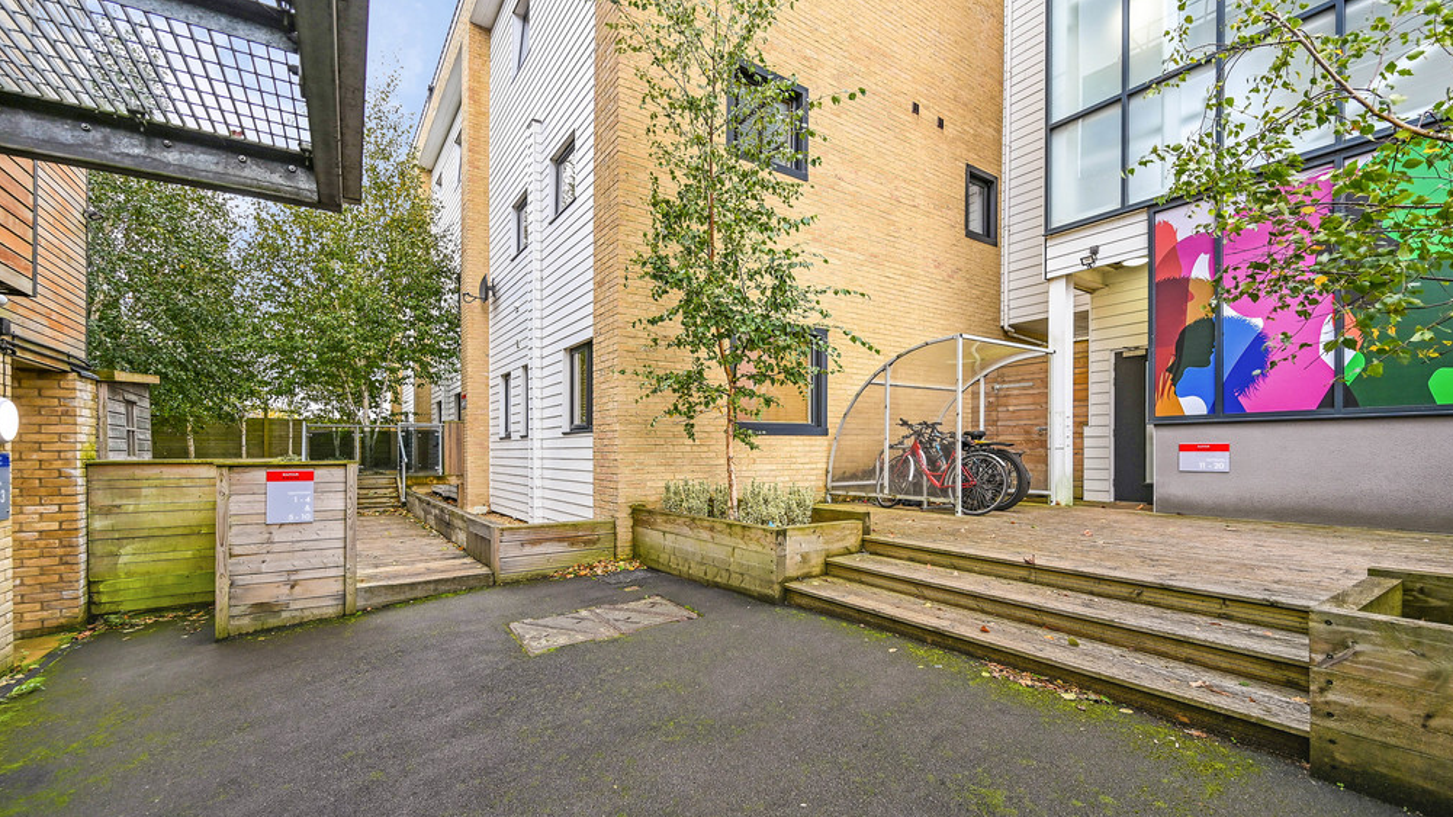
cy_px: 443
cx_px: 717
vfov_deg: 70.4
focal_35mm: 15
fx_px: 578
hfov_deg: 103.0
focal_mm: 14
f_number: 4
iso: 250
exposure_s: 1/60
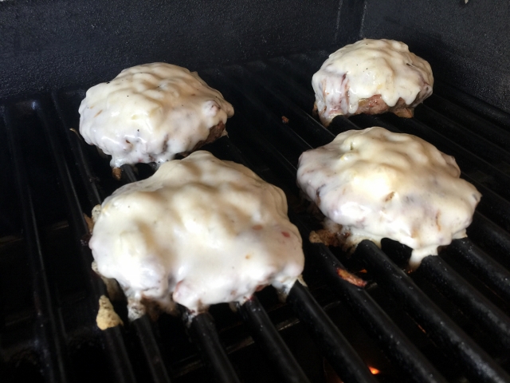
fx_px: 427
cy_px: 192
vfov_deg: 48.2
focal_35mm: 29
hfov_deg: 61.7
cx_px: 255
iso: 32
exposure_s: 1/40
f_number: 2.2
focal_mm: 4.15
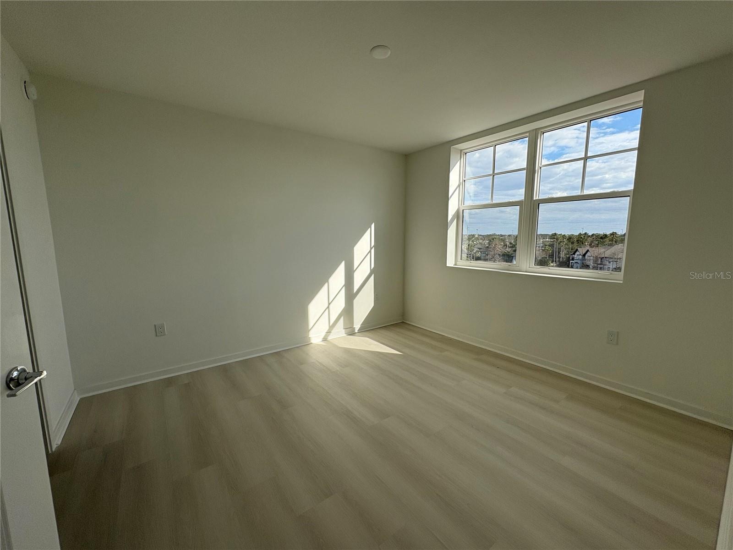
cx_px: 366
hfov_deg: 102.1
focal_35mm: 14
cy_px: 275
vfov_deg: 85.7
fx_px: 296
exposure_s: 1/932
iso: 40
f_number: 2.2
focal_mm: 2.22
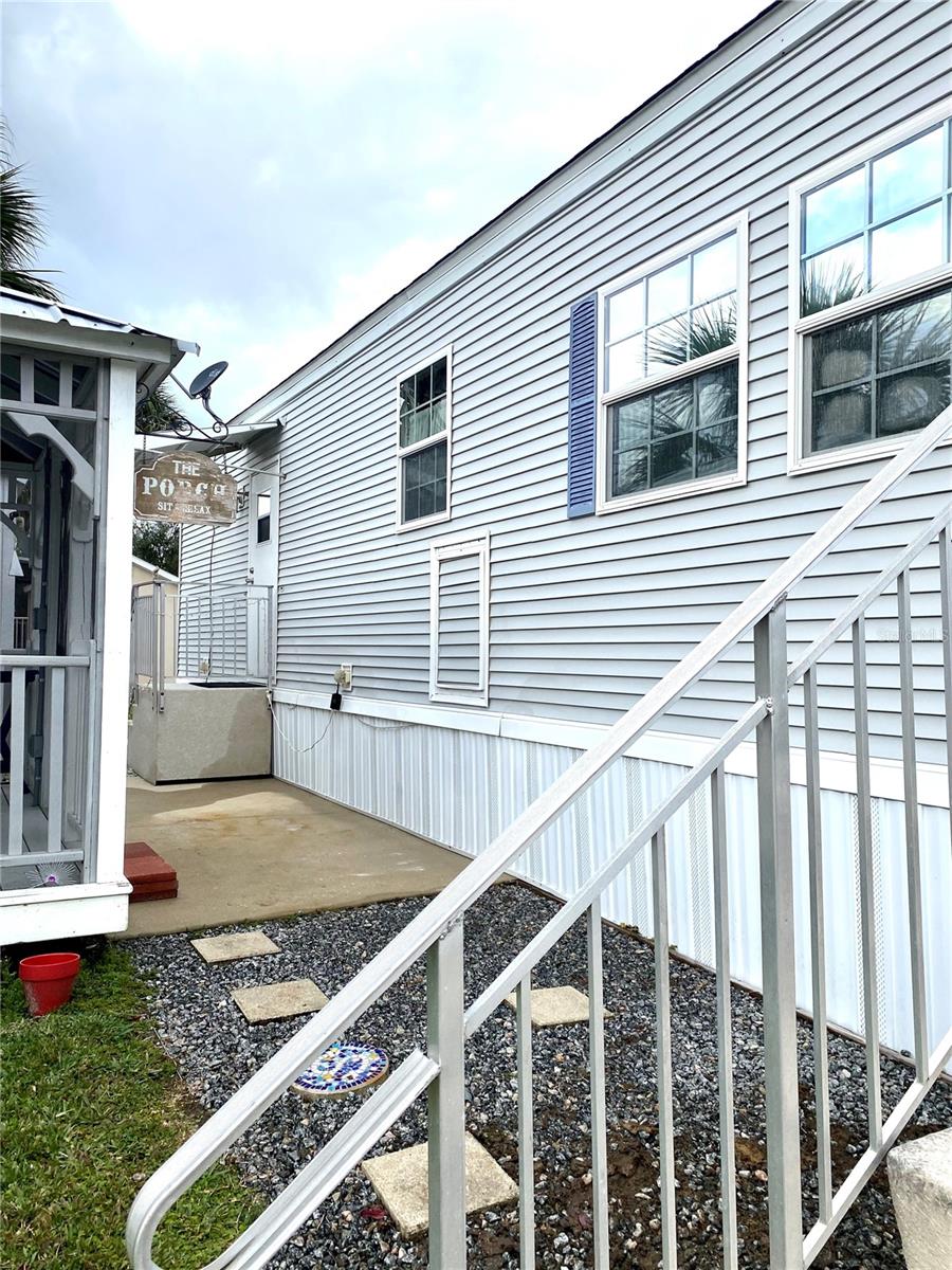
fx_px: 953
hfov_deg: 53.1
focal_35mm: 26
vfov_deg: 67.3
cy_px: 635
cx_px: 476
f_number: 1.8
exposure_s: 1/1608
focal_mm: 4.25
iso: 32
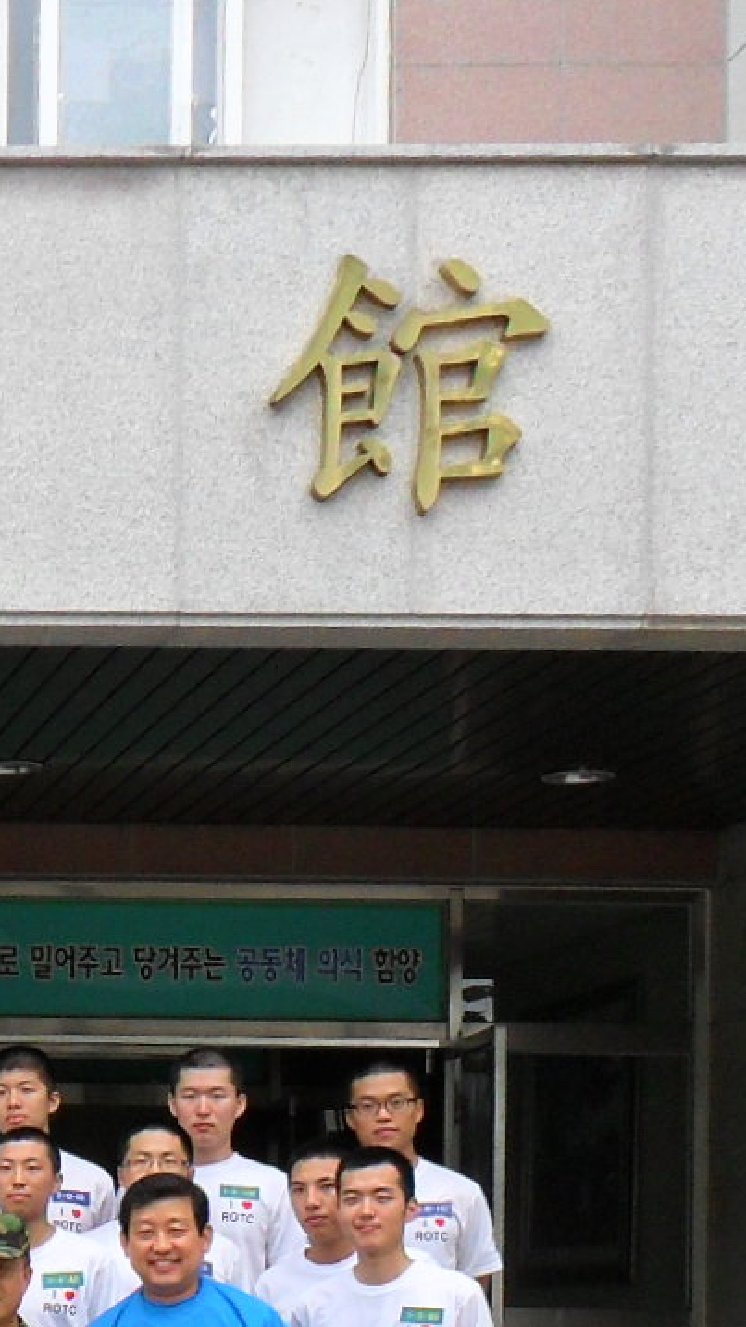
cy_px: 1290
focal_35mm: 84
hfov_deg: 12.9
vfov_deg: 24.3
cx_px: -626
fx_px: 2956
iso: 100
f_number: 3.5
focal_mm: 4.9
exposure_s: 1/125
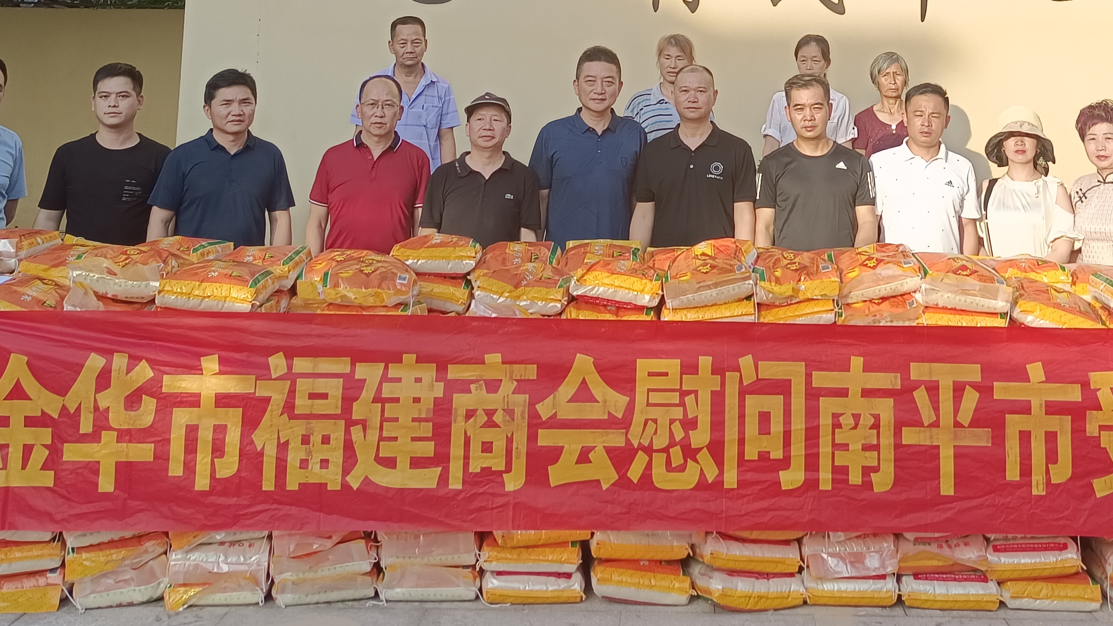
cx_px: 698
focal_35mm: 52
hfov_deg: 39.6
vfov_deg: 21.8
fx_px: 1535
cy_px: -66
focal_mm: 4.71
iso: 100
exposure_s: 1/145
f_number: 1.79
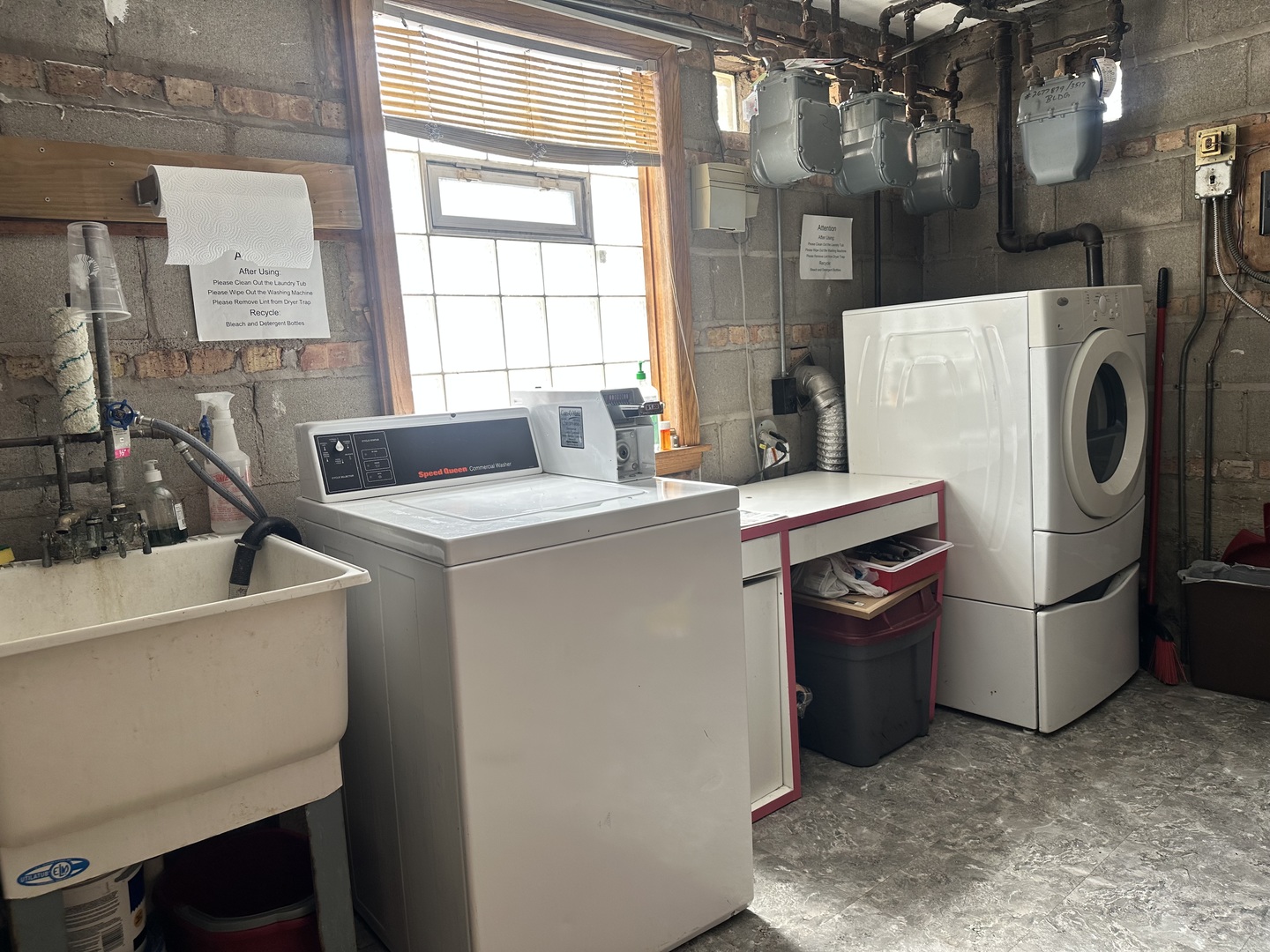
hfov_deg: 71.6
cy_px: 476
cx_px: 635
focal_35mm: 24
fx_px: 881
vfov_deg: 56.8
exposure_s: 1/139
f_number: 1.78
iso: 64
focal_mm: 6.86
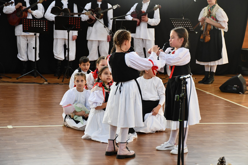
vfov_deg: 13.8
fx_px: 682
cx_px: 124
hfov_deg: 20.6
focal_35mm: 99
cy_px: 82
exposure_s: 1/125
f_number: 5
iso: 2200
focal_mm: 66
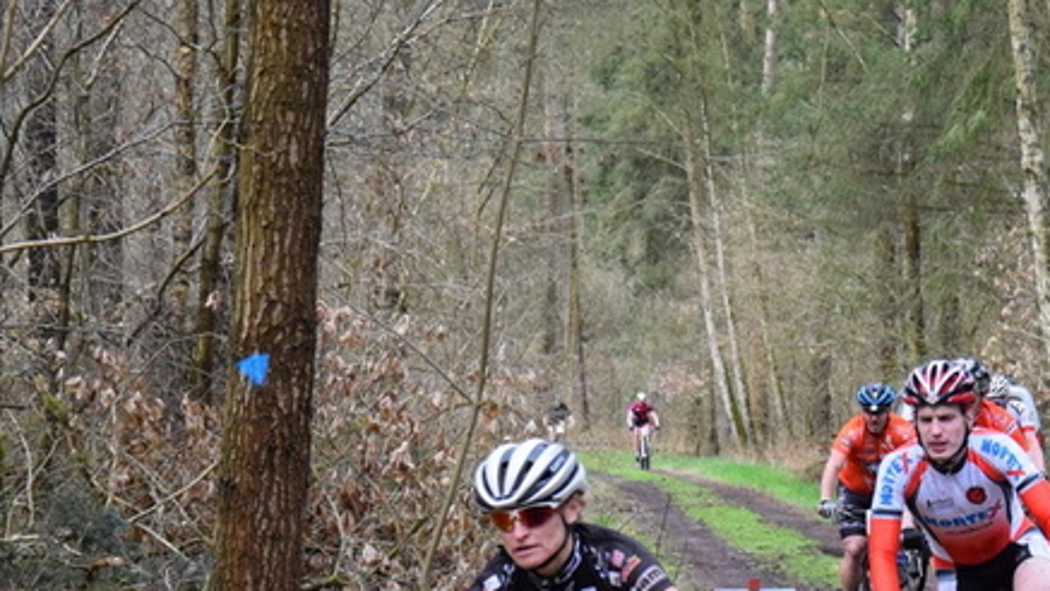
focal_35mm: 148
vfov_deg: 8.2
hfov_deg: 14.4
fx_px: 4121
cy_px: 485
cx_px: 906
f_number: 6.3
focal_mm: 52
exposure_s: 1/1600
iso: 4000
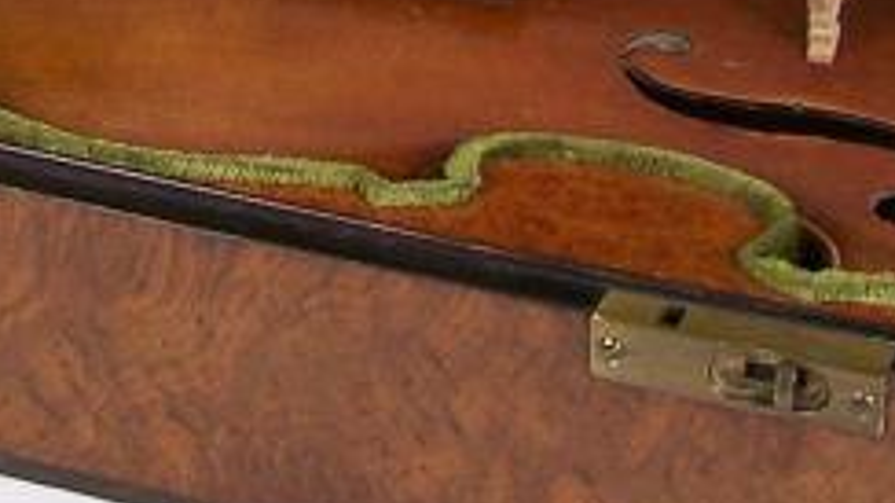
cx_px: 44
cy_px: -352
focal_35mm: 183
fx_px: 4341
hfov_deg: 11.7
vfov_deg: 6.5
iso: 80
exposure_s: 1/30
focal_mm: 6.7
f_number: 2.8
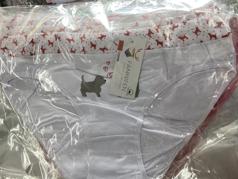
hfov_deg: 67.3
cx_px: 119
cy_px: 90
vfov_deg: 53.1
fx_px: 179
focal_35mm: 26
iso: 32
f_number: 1.8
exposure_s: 1/108
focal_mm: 4.25
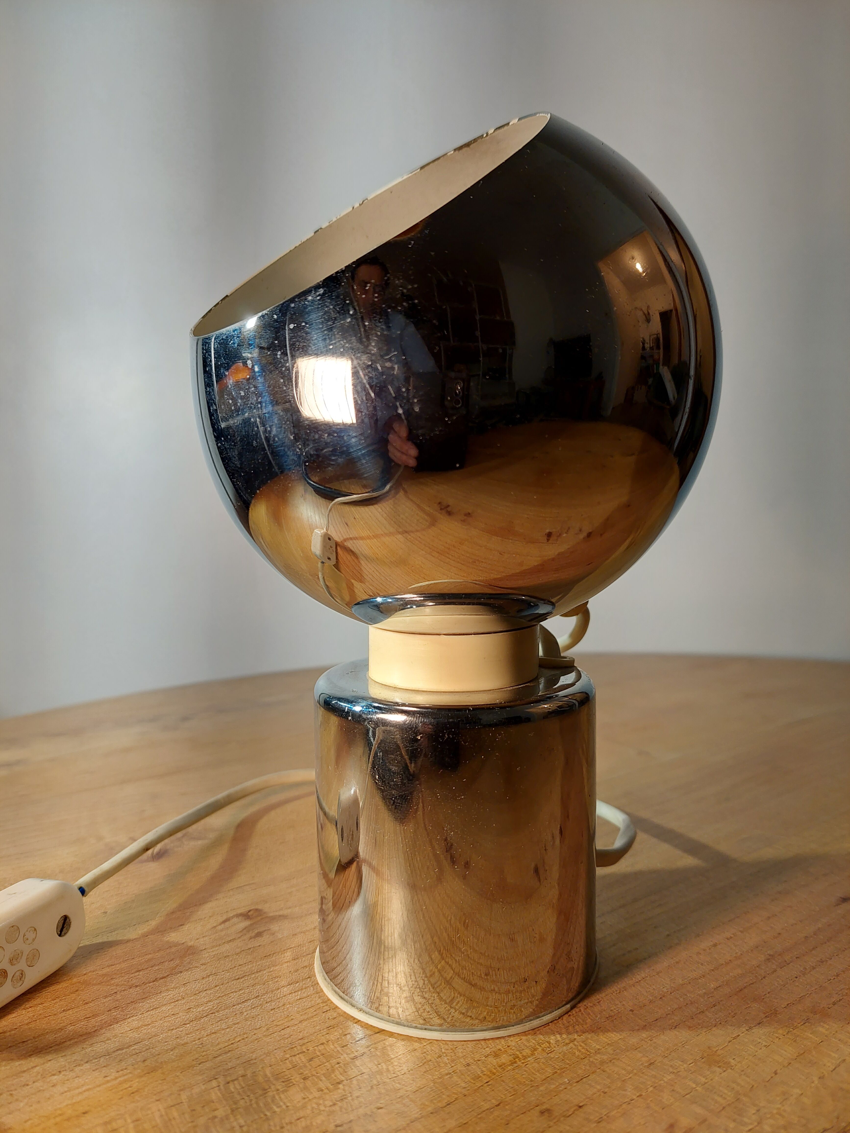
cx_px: 425
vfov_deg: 71.6
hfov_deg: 56.8
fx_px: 786
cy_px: 566
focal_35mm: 24
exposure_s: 1/100
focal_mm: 5.23
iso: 80
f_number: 1.8
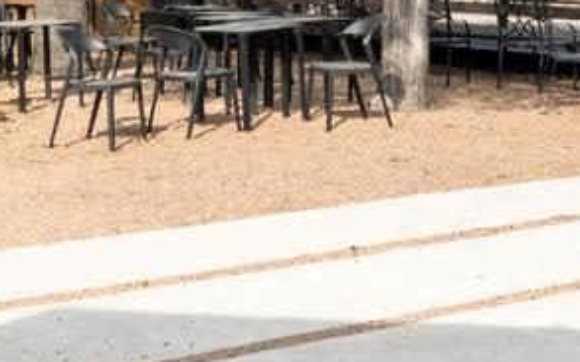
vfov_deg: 22.0
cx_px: 402
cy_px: 15
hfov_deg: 35.2
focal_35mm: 57
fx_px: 901
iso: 200
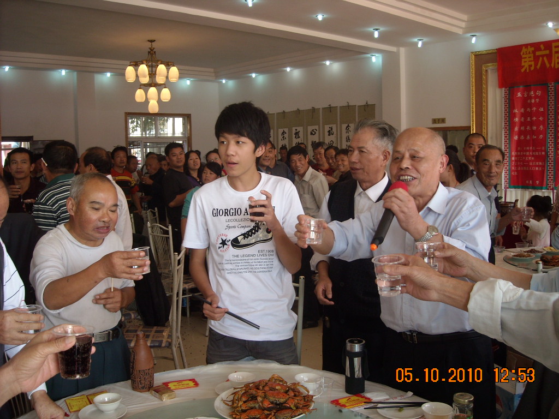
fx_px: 565
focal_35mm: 35
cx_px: 280
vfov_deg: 40.7
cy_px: 210
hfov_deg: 52.6
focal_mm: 5.7
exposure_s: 1/60
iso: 91
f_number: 2.8
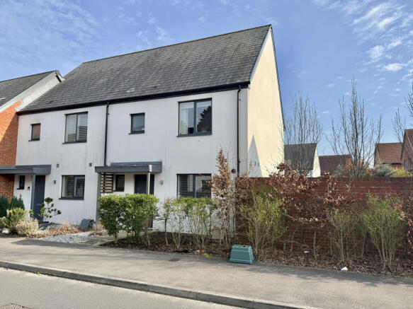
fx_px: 286
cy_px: 154
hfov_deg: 71.6
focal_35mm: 24
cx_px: 206
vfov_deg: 56.8
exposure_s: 1/3584
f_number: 1.78
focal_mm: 6.76
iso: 80
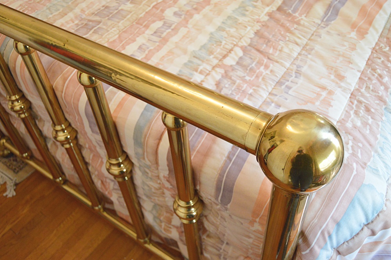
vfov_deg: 39.9
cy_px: 130
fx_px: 358
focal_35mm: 33
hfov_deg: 57.3
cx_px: 196
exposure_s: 1/60
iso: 1600
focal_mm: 22
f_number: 3.5
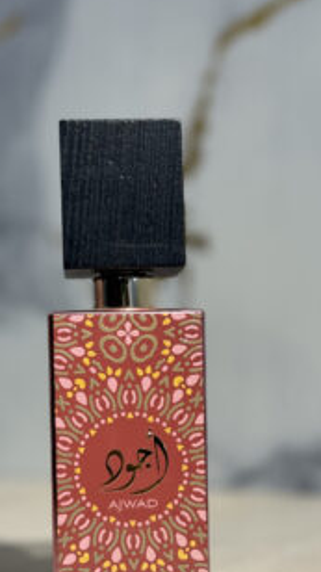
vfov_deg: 30.9
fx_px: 1030
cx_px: 130
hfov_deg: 17.7
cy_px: 358
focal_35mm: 68
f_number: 1.78
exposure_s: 1/142
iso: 50
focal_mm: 6.76
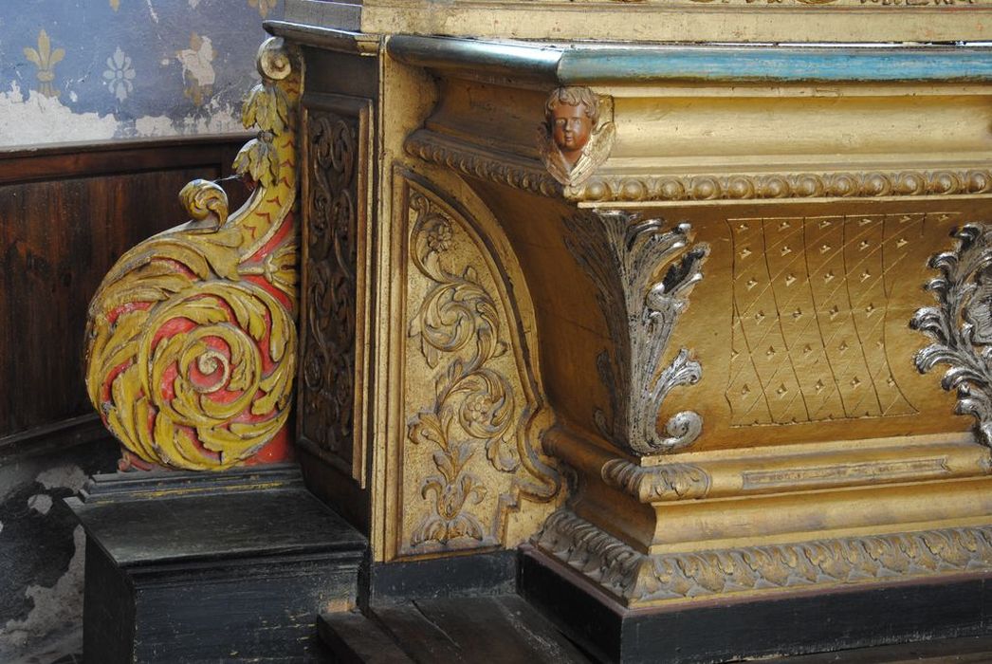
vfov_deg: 20.2
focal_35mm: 68
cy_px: 332
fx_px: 1862
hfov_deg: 29.8
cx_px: 496
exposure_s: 5
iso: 400
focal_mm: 45
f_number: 7.1
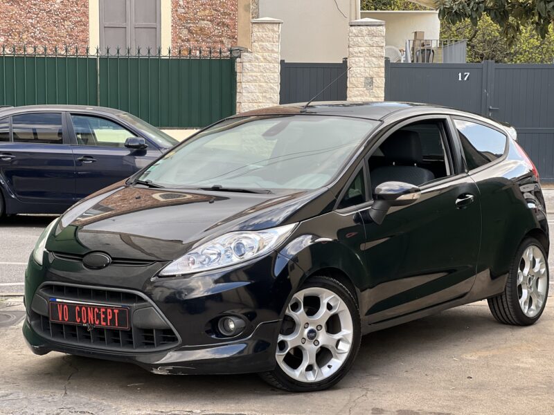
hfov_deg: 25.3
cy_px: 208
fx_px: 1232
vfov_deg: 19.1
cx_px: 277
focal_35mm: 77
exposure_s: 1/121
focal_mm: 9
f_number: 2.8
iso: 50
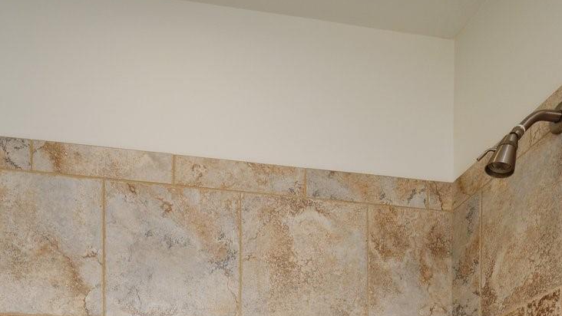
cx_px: 183
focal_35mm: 41
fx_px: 611
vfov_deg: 22.1
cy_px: 514
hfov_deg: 48.5
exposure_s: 1/15
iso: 200
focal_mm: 14
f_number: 8
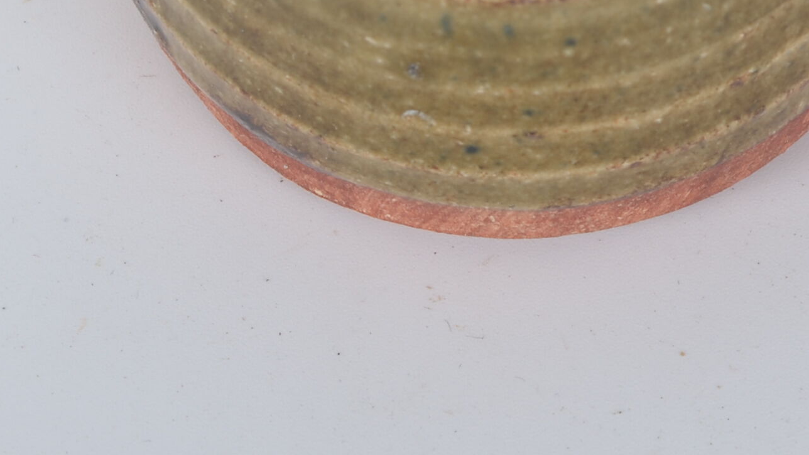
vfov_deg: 5.3
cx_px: 905
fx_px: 4826
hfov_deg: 9.5
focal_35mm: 225
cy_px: -314
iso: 100
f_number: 11
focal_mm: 50
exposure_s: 1/125
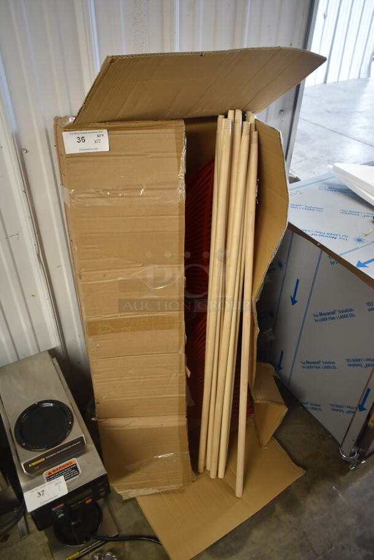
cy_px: 280
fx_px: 420
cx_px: 187
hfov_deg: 48.0
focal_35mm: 27
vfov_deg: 67.3
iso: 560
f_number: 3.5
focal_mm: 18
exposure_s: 1/30
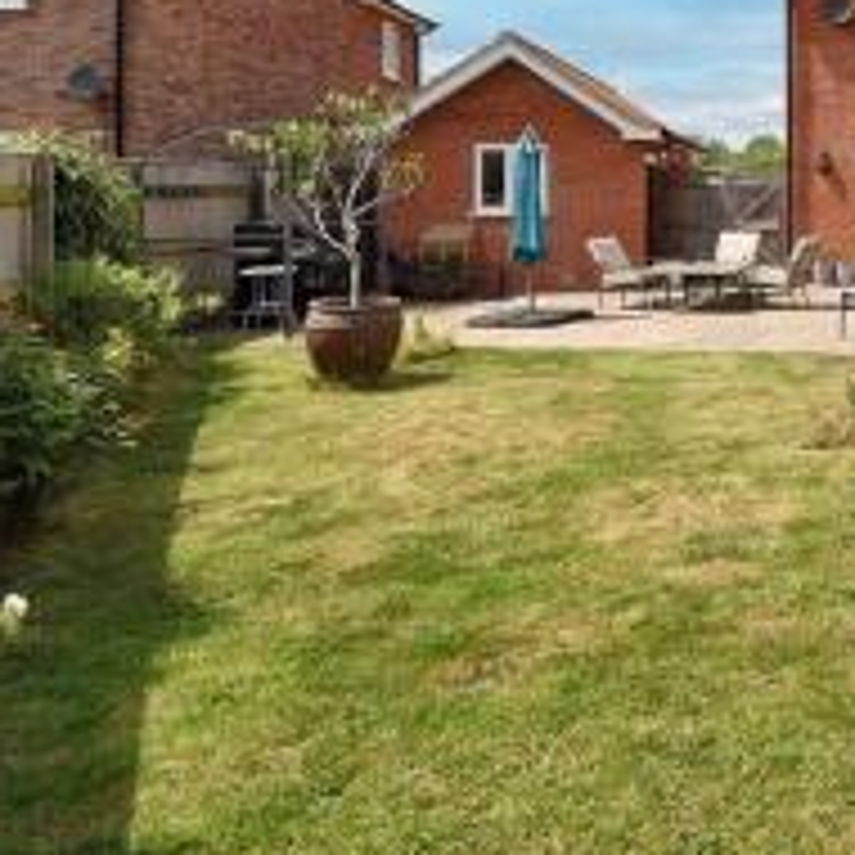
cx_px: 981
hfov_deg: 39.6
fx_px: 894
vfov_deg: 48.5
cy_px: 182
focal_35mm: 32
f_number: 9
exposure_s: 1/320
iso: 100
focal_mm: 10
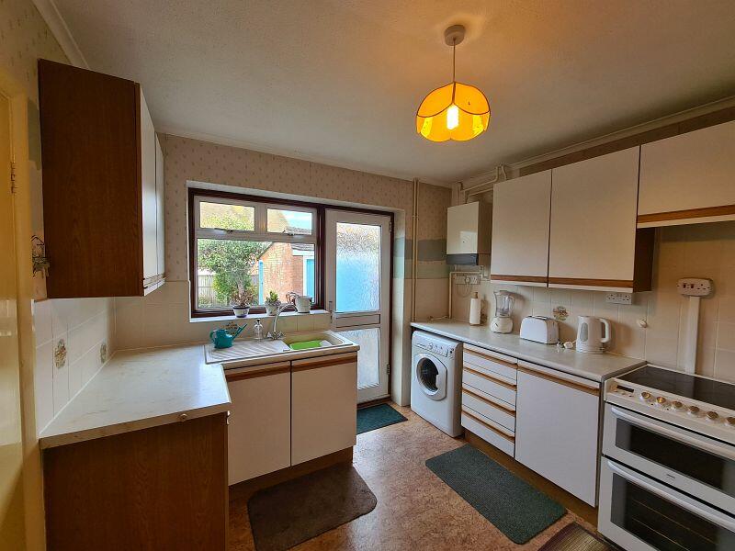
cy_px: 276
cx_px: 368
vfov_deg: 89.9
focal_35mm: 13
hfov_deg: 106.2
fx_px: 276
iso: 80
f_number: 2.2
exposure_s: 1/100
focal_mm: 2.2
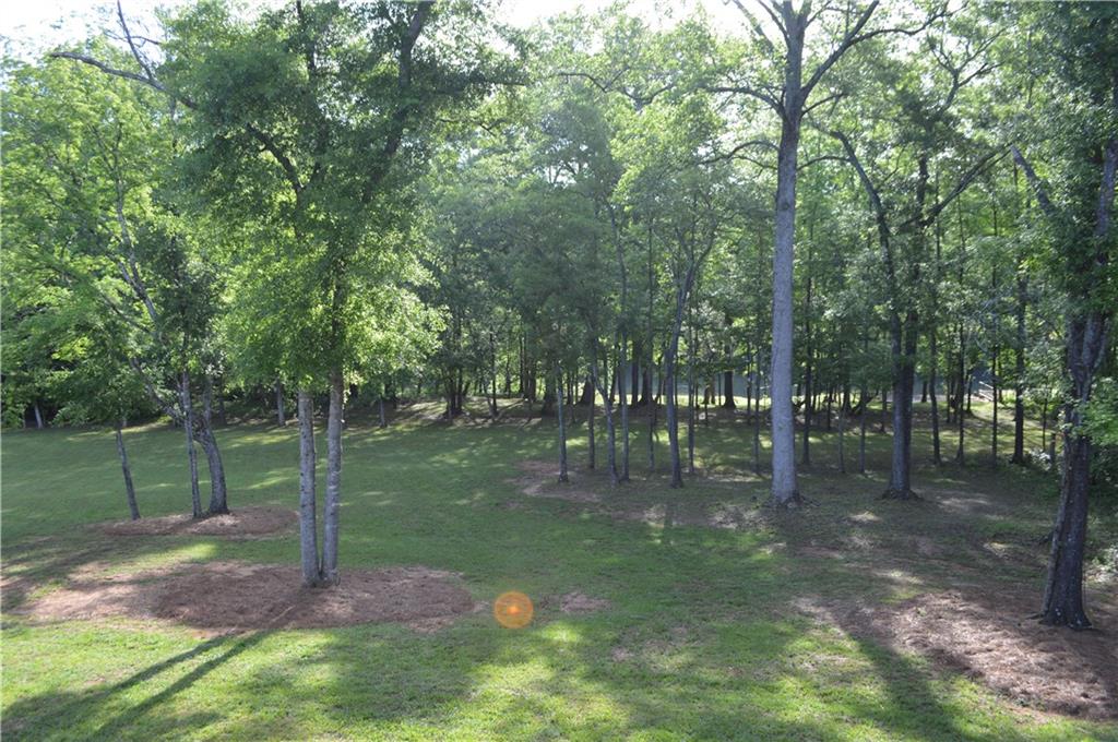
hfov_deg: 67.4
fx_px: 837
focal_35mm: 27
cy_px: 371
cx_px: 559
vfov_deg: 47.8
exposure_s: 1/125
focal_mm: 18
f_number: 5.6
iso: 220
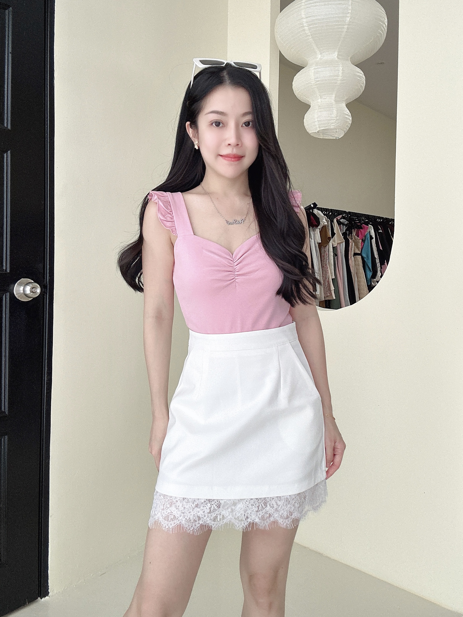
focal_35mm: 23
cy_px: 308
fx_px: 410
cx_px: 232
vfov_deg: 73.9
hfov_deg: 58.9
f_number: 1.9
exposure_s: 1/60
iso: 80
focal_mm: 2.69
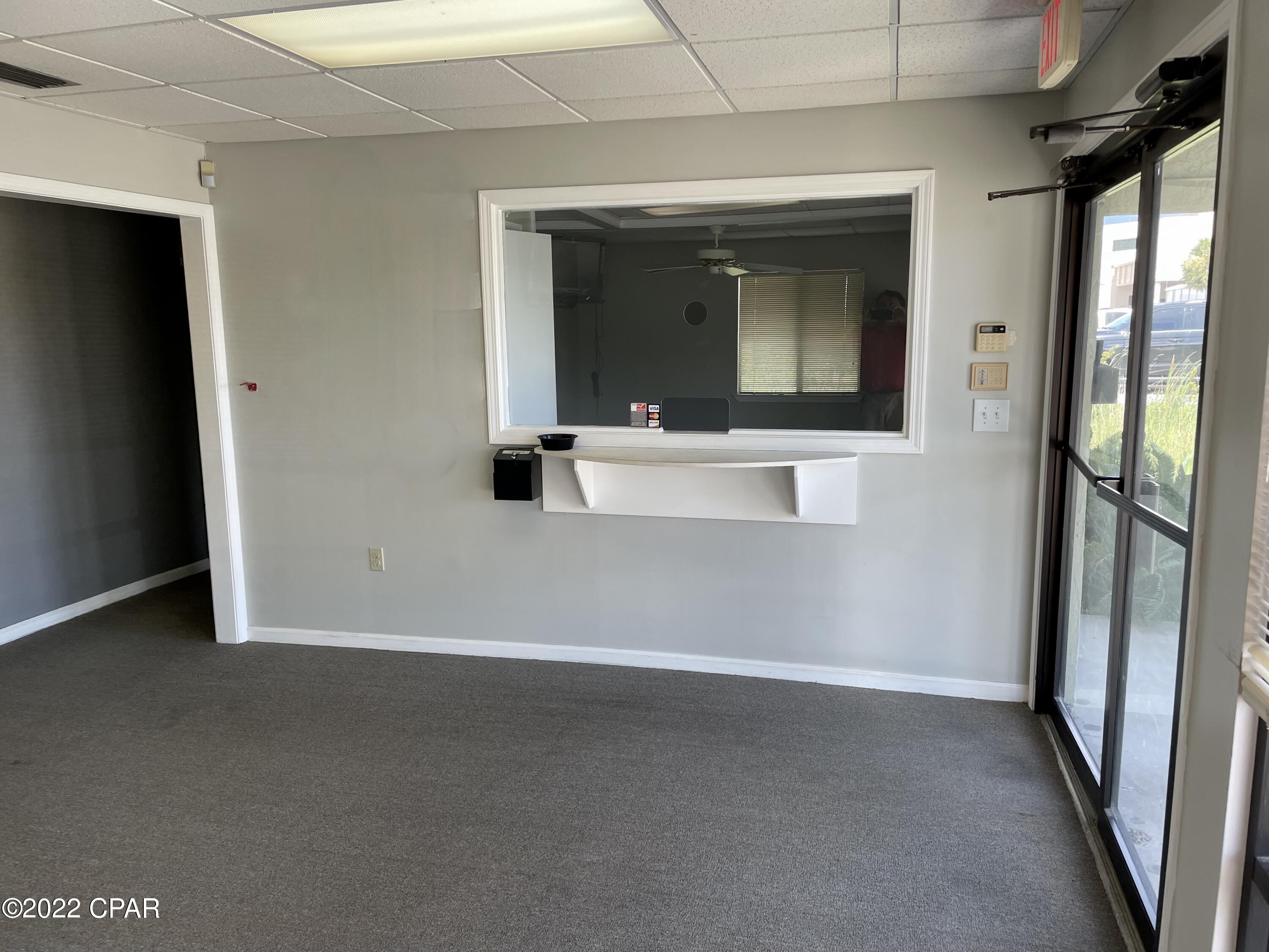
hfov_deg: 67.3
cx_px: 634
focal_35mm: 26
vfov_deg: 53.1
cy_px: 476
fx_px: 953
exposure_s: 1/133
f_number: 1.6
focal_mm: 4.2
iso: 32
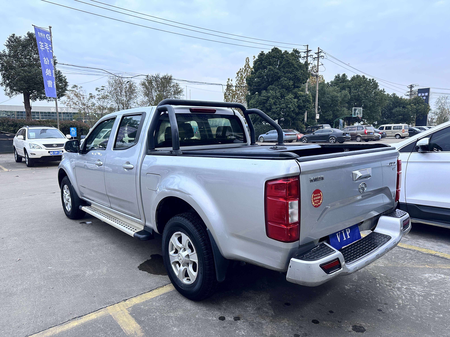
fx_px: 312
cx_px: 225
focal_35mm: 24
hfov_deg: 71.6
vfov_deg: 56.8
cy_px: 168
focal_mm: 6.86
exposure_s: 1/68
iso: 250
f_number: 1.78
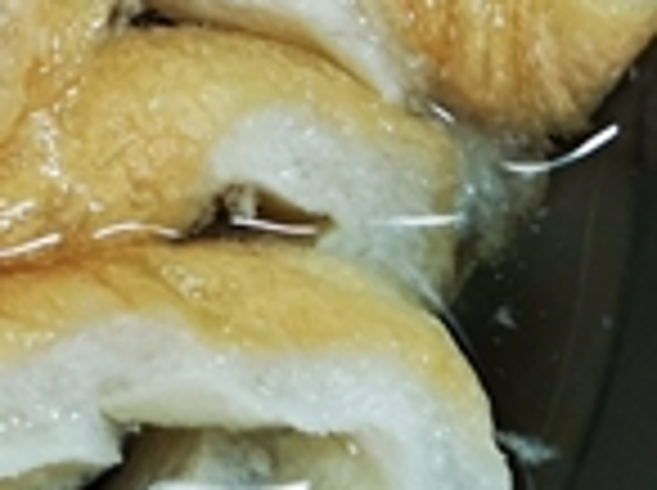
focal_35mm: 111
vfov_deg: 13.3
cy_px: 153
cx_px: -288
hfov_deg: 16.4
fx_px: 2103
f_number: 1.8
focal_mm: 3.95
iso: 250
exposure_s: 1/30
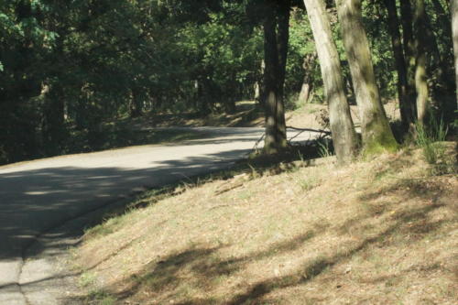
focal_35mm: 112
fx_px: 1424
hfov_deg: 18.3
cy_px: 152
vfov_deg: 12.2
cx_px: 229
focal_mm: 75
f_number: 20
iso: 3200
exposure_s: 1/200
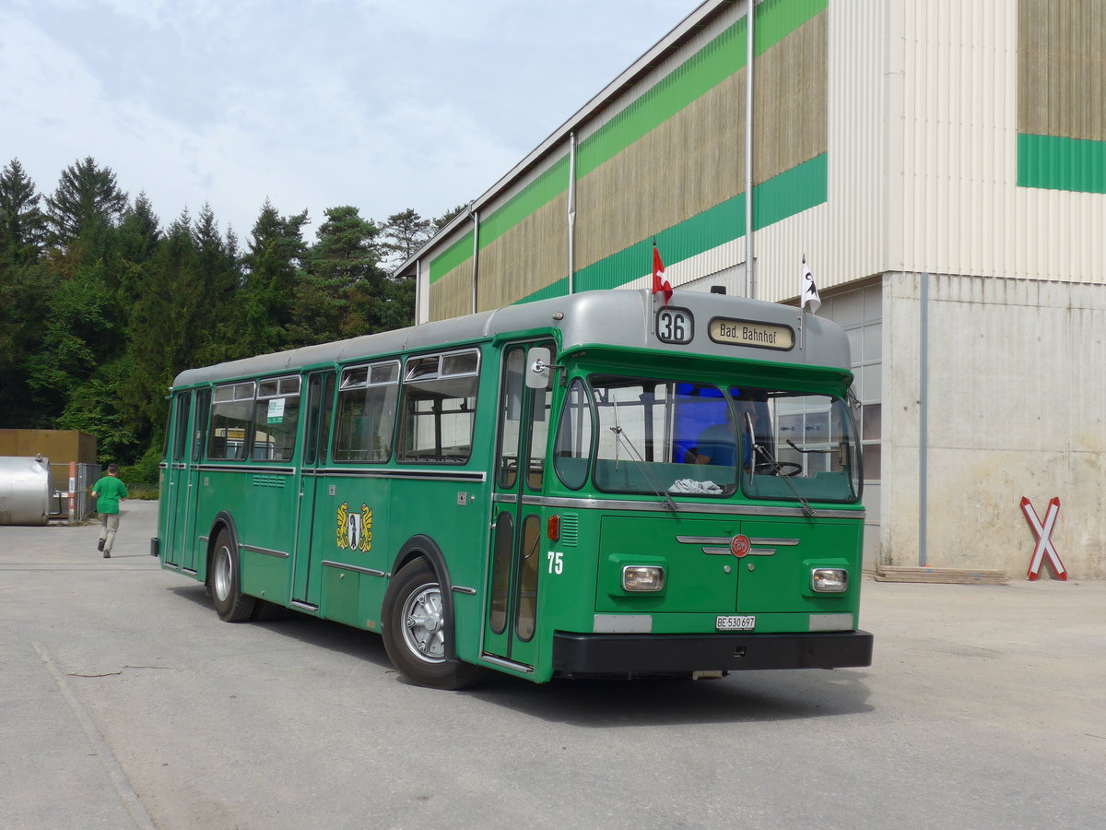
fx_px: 1470
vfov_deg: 31.5
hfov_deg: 41.2
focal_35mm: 46
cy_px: 415
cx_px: 553
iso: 80
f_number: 3
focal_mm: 9.5
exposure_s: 1/1600
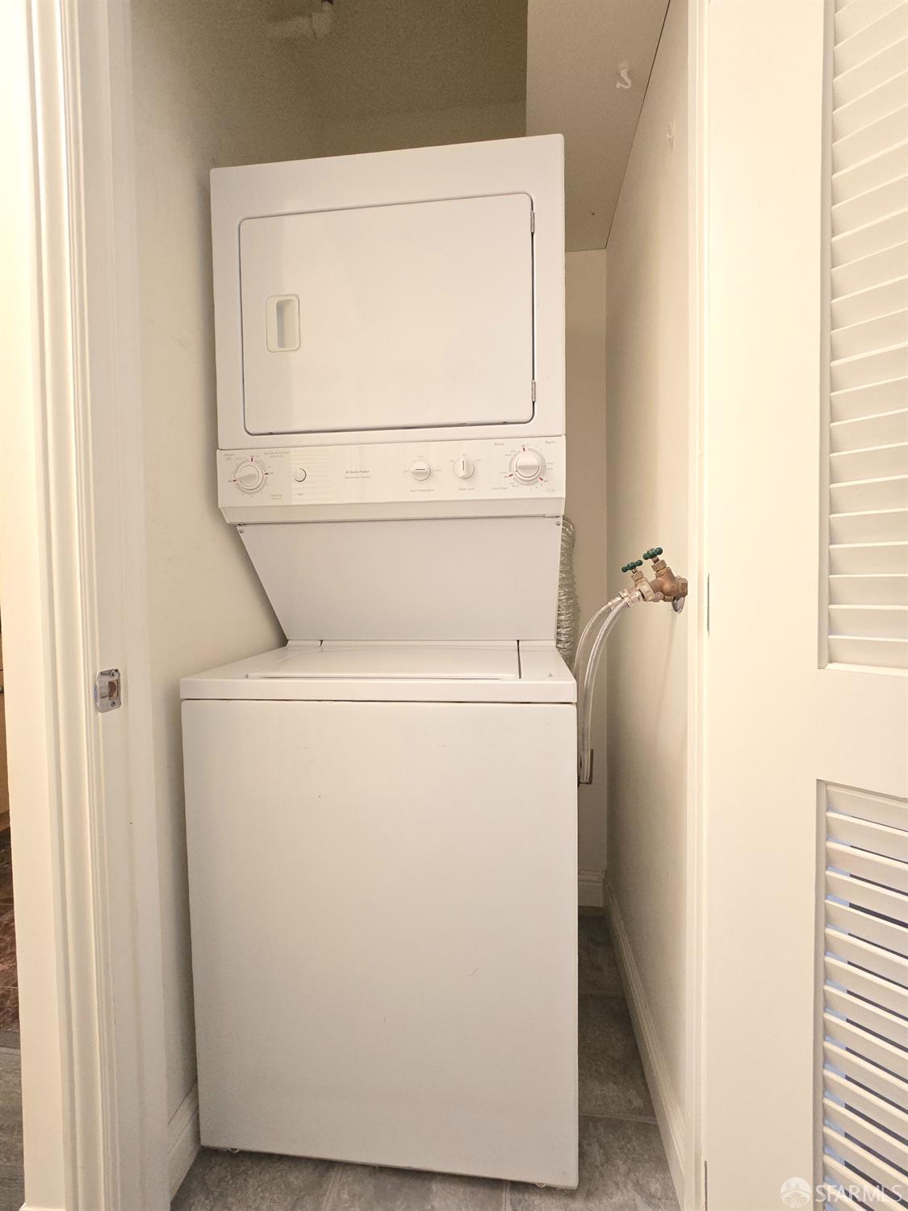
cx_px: 454
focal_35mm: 13
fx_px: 455
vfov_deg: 106.2
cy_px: 606
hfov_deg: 89.9
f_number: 2.2
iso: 1250
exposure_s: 1/60
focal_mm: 2.2
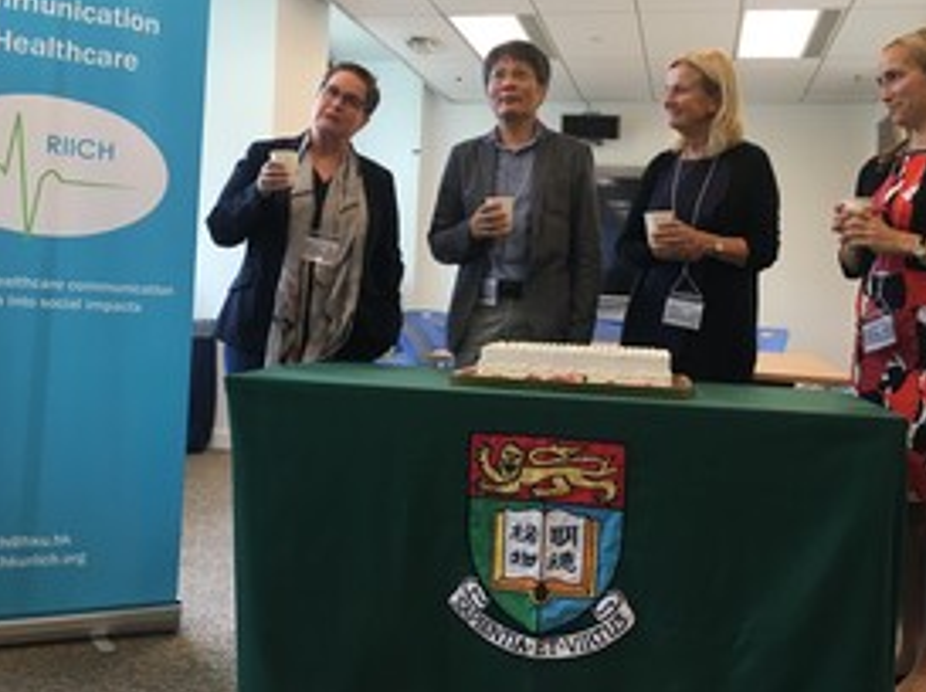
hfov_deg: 47.9
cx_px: 487
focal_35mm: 39
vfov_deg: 36.7
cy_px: 297
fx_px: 1042
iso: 40
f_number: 2.2
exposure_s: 1/33
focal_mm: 4.15
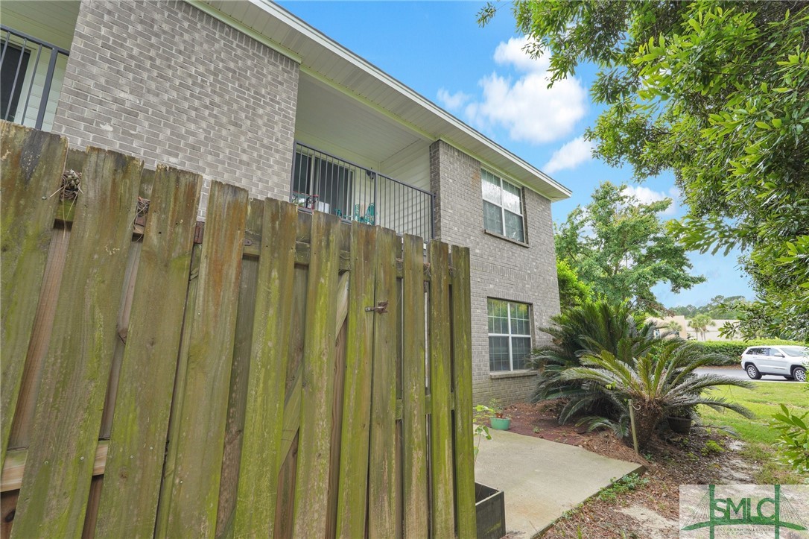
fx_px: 371
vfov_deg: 72.0
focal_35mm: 16
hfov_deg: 95.0
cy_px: 270
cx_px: 404
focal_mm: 16.5
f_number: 9
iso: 320
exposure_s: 1/40
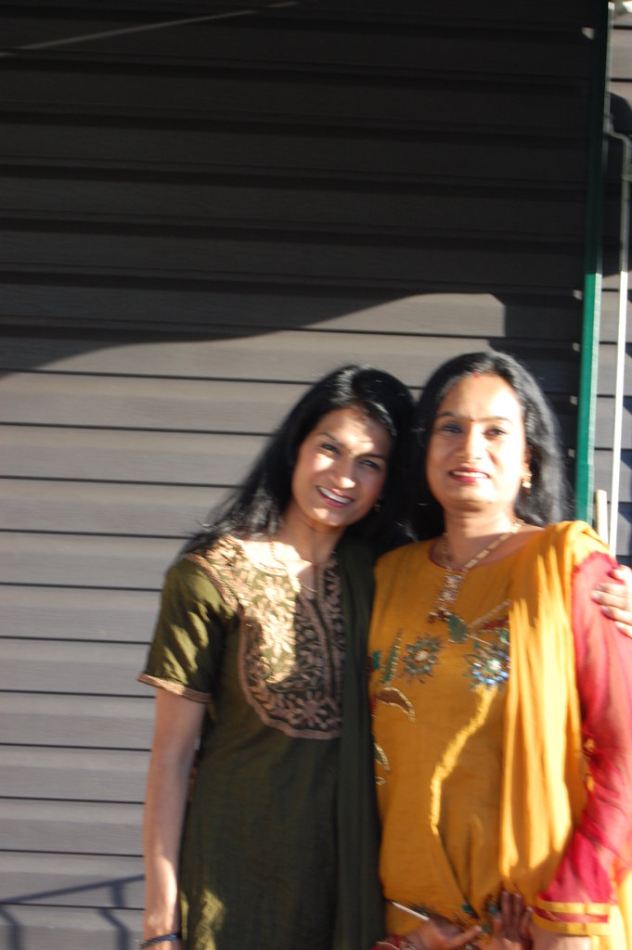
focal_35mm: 82
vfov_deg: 24.6
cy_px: 475
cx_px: 316
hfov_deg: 16.5
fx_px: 2176
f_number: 5.6
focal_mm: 55
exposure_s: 1/125
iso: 400
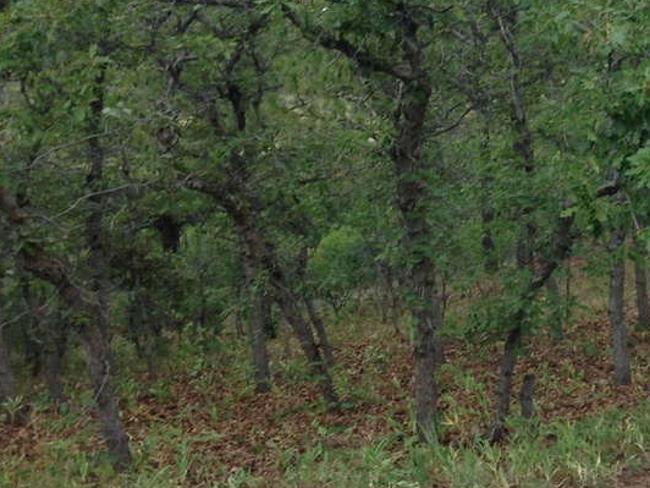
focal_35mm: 81
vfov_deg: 18.2
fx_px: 1521
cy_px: 171
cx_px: 613
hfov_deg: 23.3
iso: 50
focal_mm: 4.12
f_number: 2.4
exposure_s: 1/196
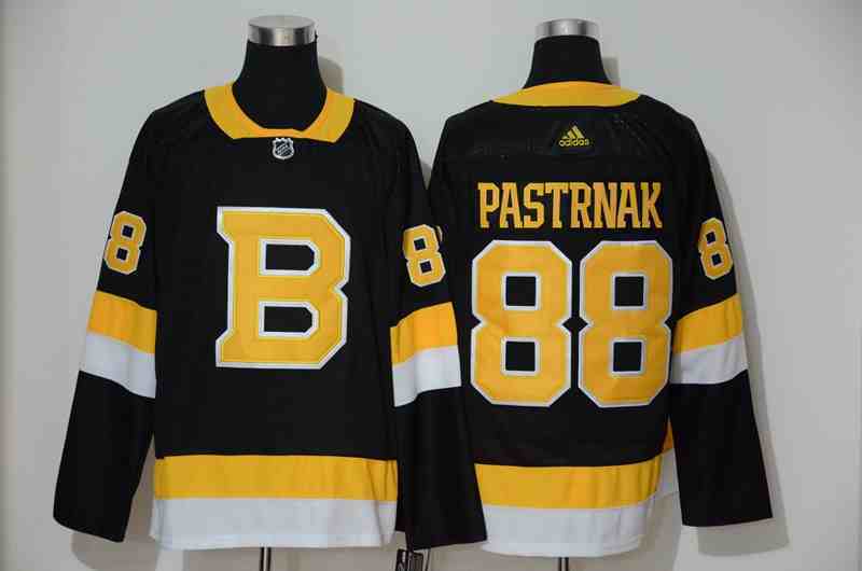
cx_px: 431
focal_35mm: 105
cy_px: 286
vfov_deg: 13.0
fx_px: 2509
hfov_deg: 19.5
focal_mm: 70
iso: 4000
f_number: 5
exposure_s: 1/15
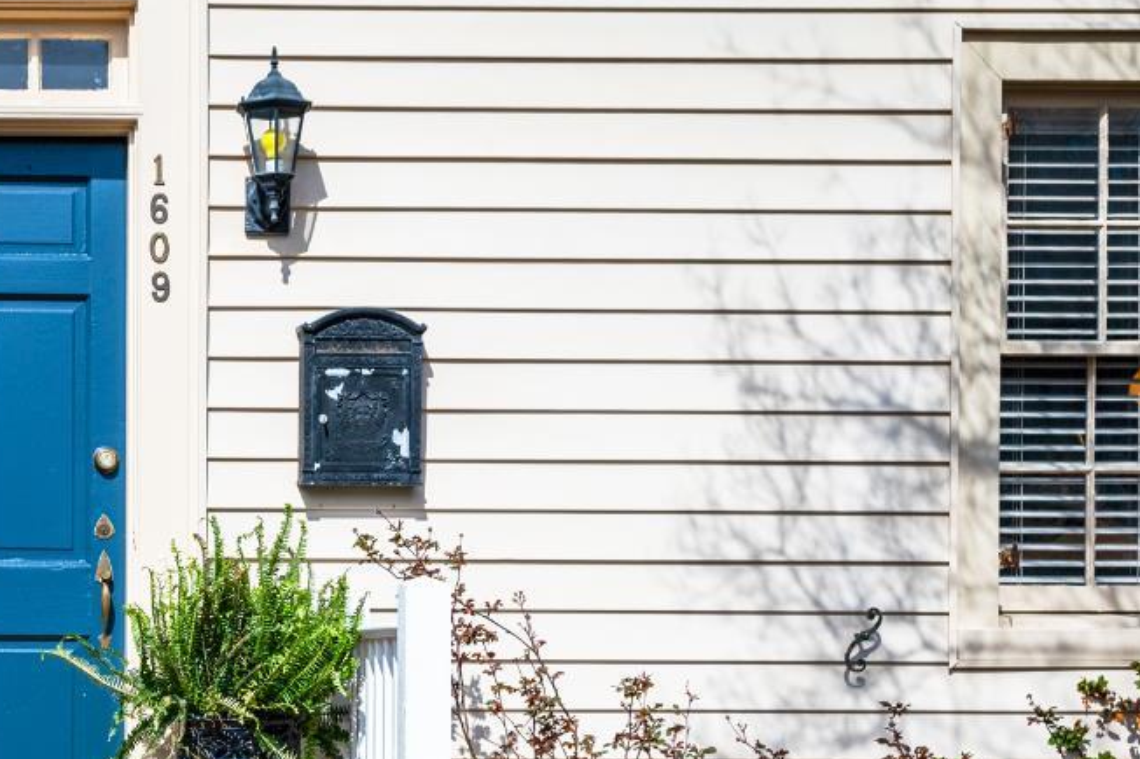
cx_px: -28
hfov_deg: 27.4
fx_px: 2184
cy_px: 648
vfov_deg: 19.4
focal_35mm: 69
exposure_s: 1/2500
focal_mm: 30
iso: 200
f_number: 4
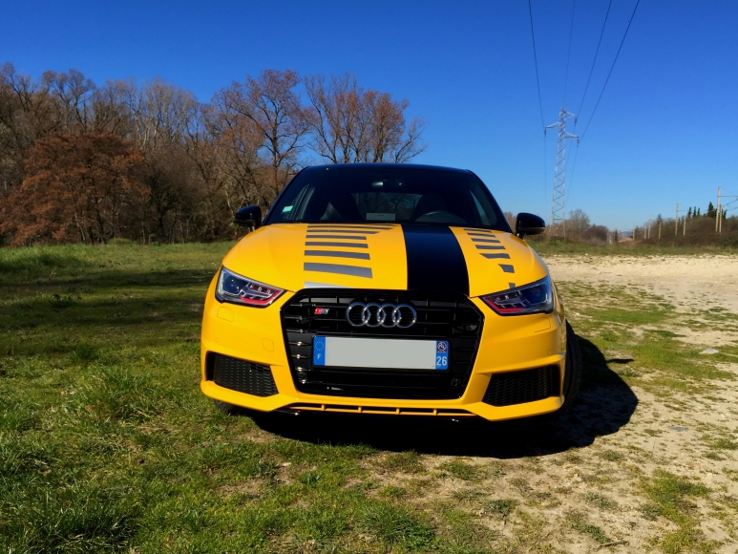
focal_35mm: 30
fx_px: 640
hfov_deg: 60.0
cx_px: 361
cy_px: 278
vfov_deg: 46.8
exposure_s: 1/2083
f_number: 2.2
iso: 32
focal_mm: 4.15
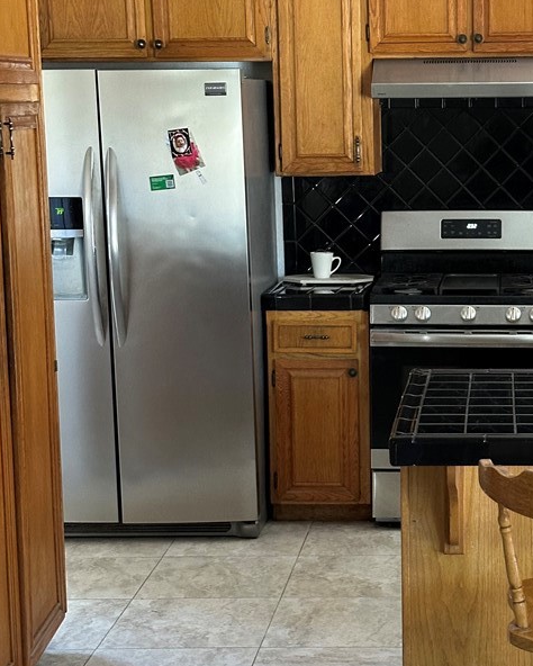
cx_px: 431
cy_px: 368
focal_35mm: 81
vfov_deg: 23.5
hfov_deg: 18.8
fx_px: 1596
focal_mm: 6.86
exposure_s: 1/40
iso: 400
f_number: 1.78
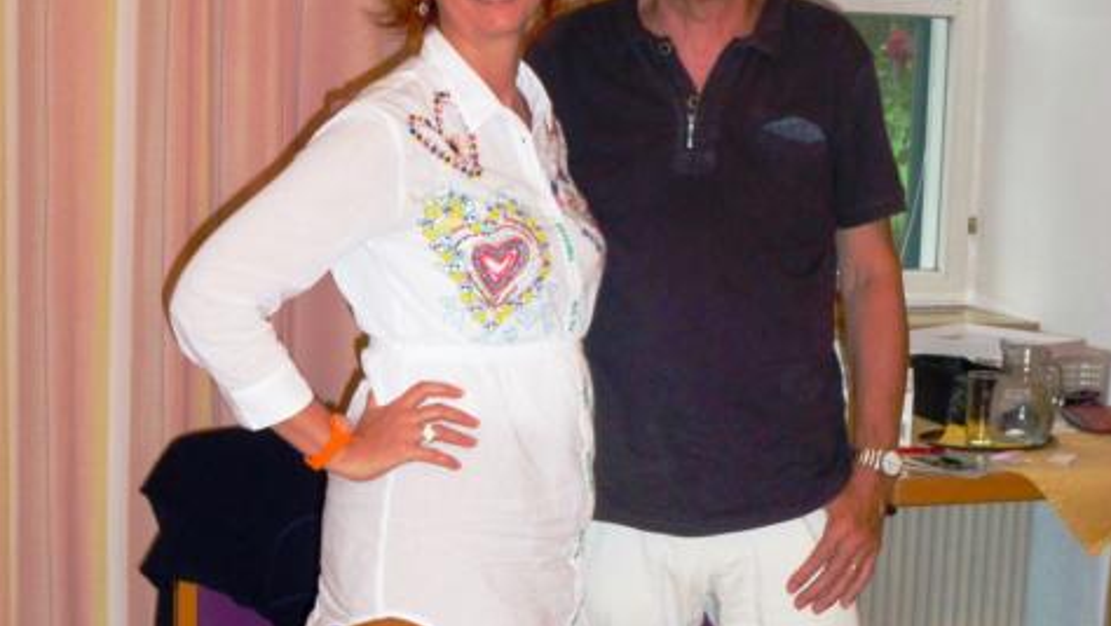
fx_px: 2210
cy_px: 368
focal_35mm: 75
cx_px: 556
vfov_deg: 16.1
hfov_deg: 28.2
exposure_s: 1/125
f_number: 4.4
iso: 500
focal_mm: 9
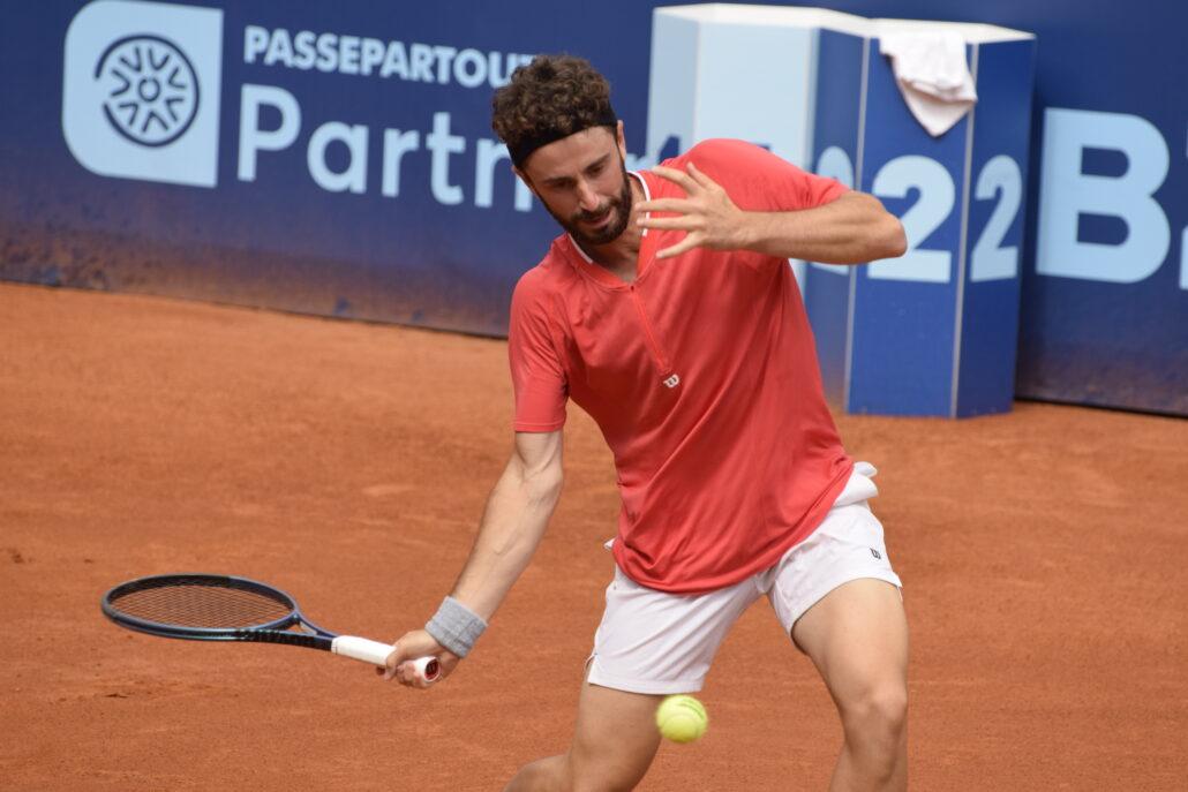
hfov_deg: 6.2
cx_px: 594
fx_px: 10891
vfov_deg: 4.2
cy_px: 396
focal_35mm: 330
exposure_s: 1/1250
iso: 400
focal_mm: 220
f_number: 5.3
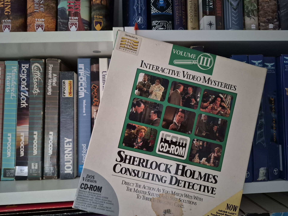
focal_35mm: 24
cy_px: 111
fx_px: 200
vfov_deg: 56.8
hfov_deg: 71.6
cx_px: 149
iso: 1250
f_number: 1.8
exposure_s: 1/33
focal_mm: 5.4
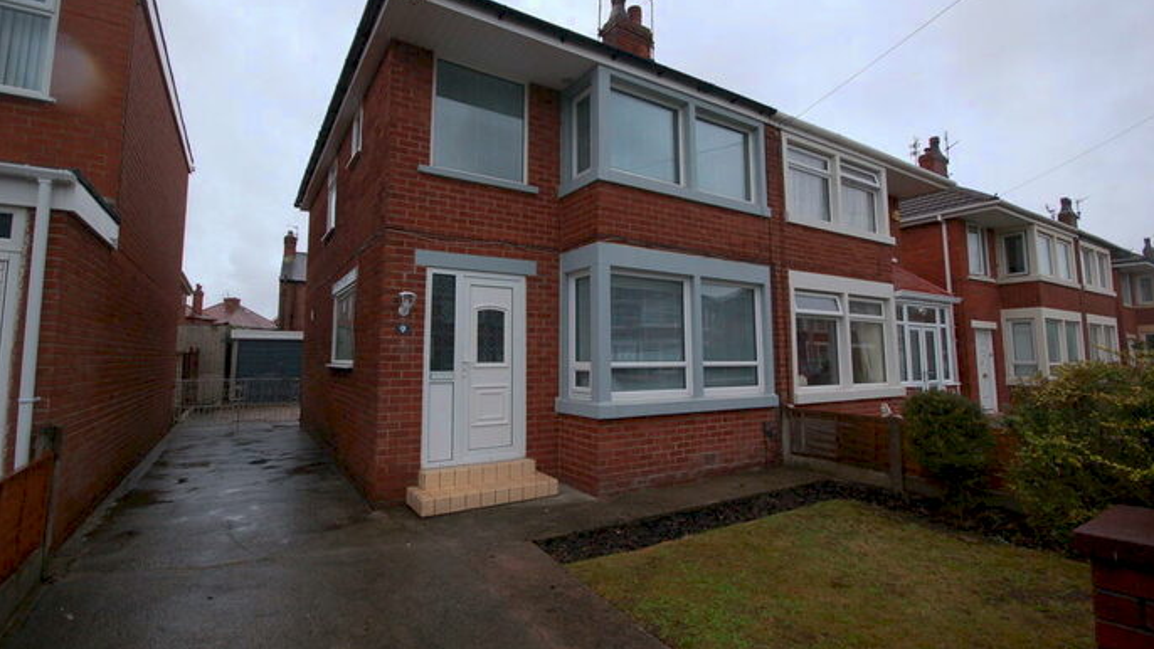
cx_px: 575
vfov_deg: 66.9
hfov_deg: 99.4
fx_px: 490
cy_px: 288
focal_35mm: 16
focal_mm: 10
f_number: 8
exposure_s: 1/250
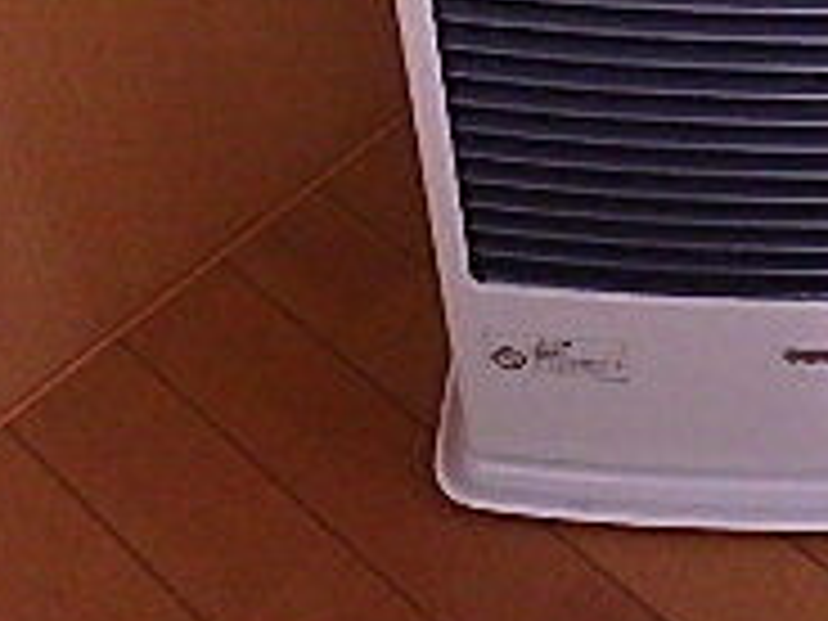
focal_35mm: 73
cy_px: -256
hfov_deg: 25.3
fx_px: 1746
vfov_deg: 18.3
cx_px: 837
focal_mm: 3.7
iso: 800
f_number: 3.5
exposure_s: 1/30
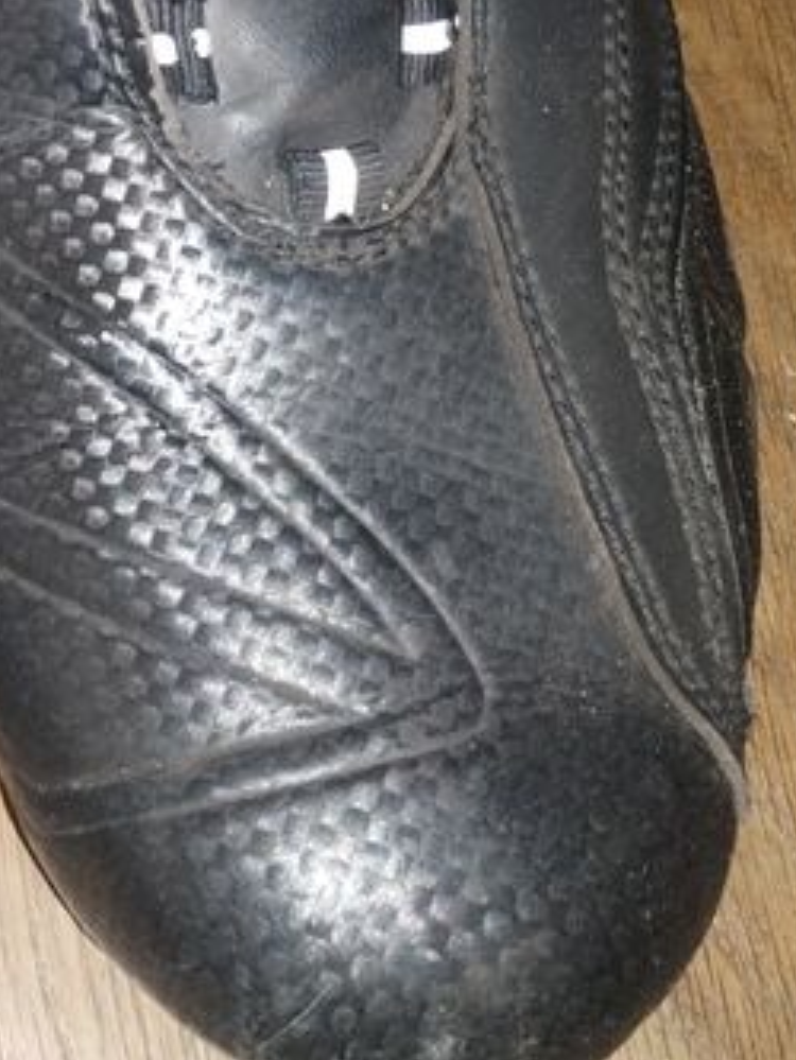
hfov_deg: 17.5
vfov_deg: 22.5
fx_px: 2390
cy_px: -299
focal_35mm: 78
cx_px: -306
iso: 916
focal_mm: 4.75
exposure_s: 1/24
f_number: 1.8
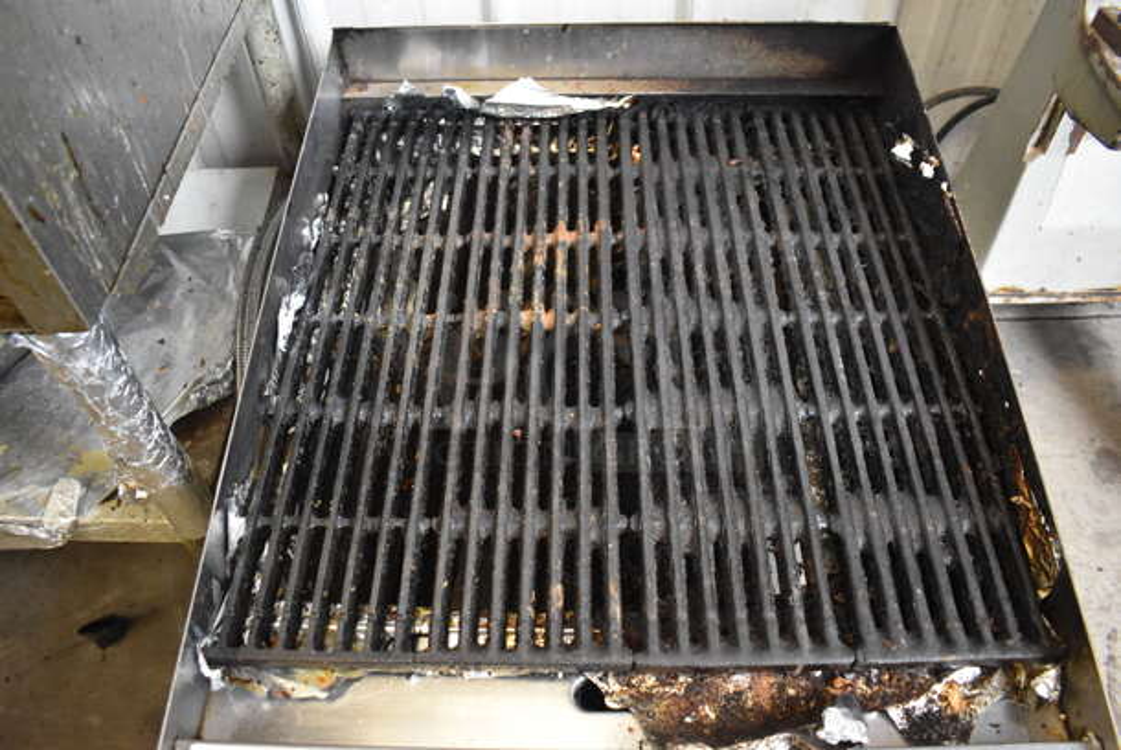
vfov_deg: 48.0
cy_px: 375
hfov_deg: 67.3
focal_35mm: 27
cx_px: 560
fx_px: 842
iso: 3200
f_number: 3.5
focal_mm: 18
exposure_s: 1/125
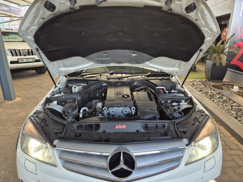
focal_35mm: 23
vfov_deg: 58.9
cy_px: 91
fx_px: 161
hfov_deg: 73.9
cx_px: 122
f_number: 1.8
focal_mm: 5.4
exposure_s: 1/180
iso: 80
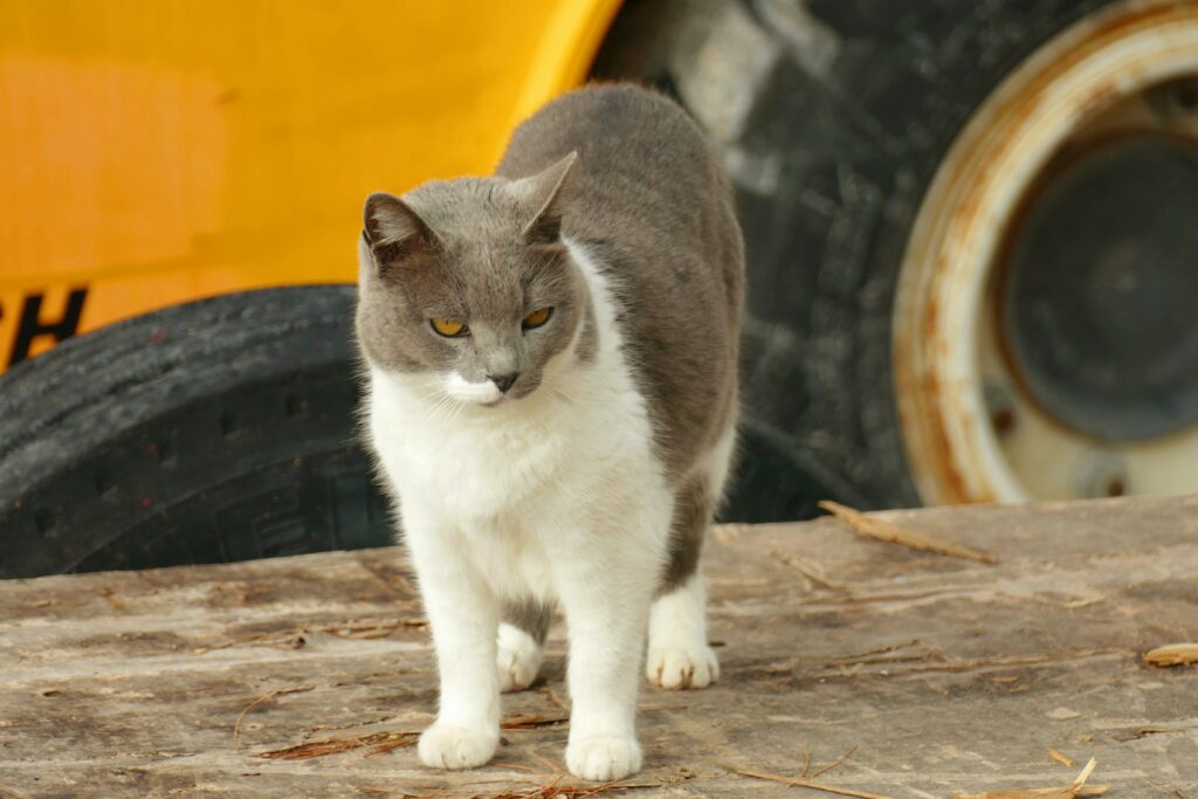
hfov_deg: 5.2
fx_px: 13079
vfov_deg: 3.5
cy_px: 400
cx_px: 599
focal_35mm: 393
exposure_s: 1/667
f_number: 4
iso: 125
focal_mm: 143.18
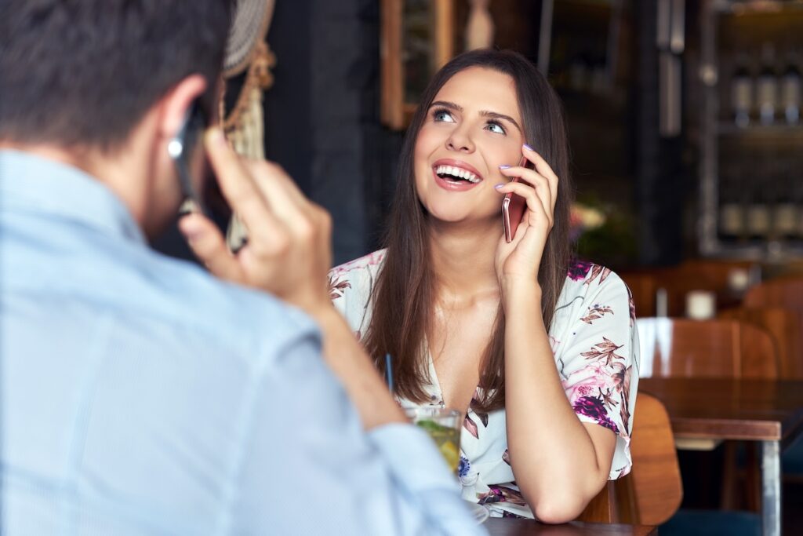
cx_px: 402
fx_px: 1896
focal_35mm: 85
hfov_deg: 23.9
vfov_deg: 16.1
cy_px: 268
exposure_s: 1/40
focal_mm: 85
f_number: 3.2
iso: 200
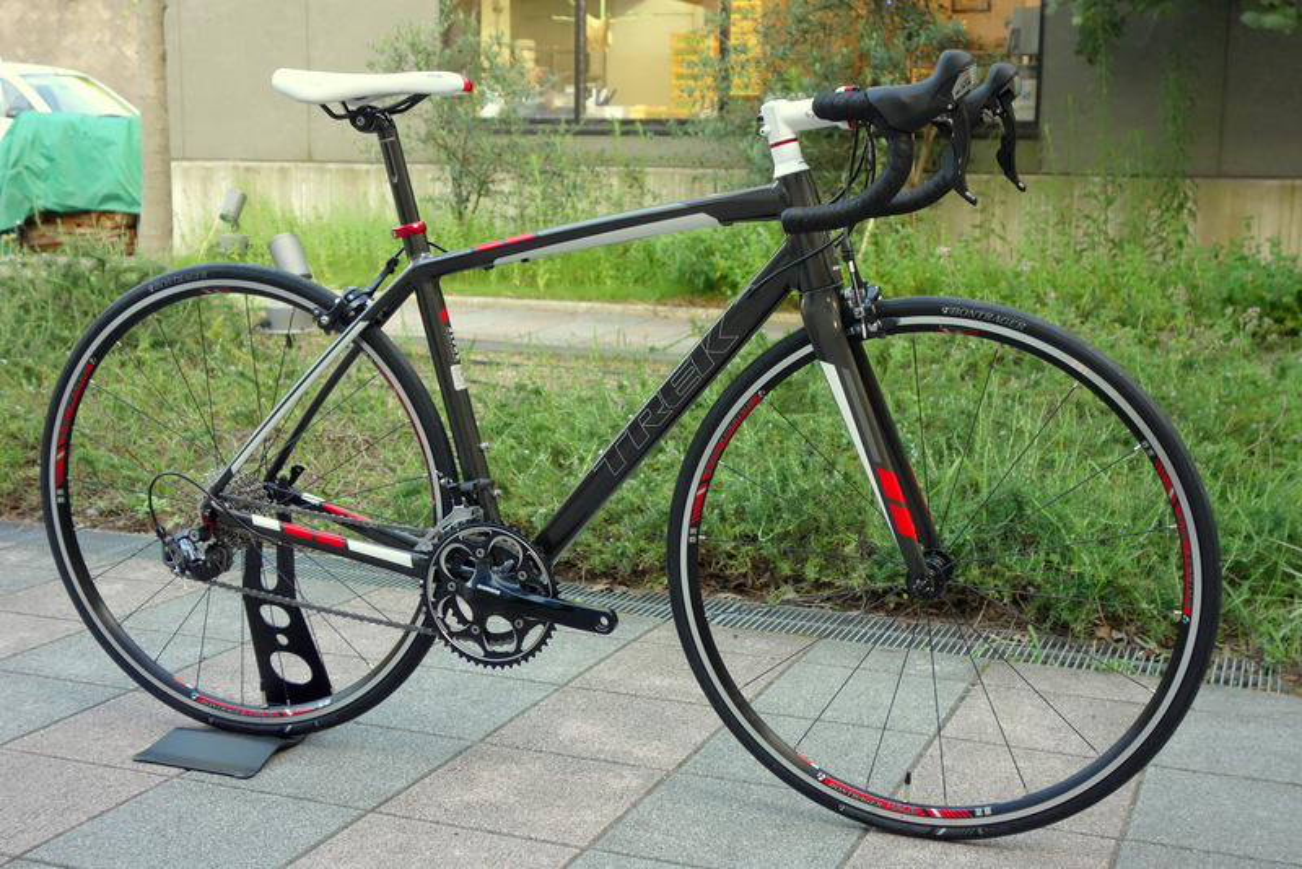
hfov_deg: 41.1
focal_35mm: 48
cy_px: 434
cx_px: 651
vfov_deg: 28.1
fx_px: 1737
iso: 800
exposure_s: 1/80
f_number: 3.2
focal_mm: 17.8
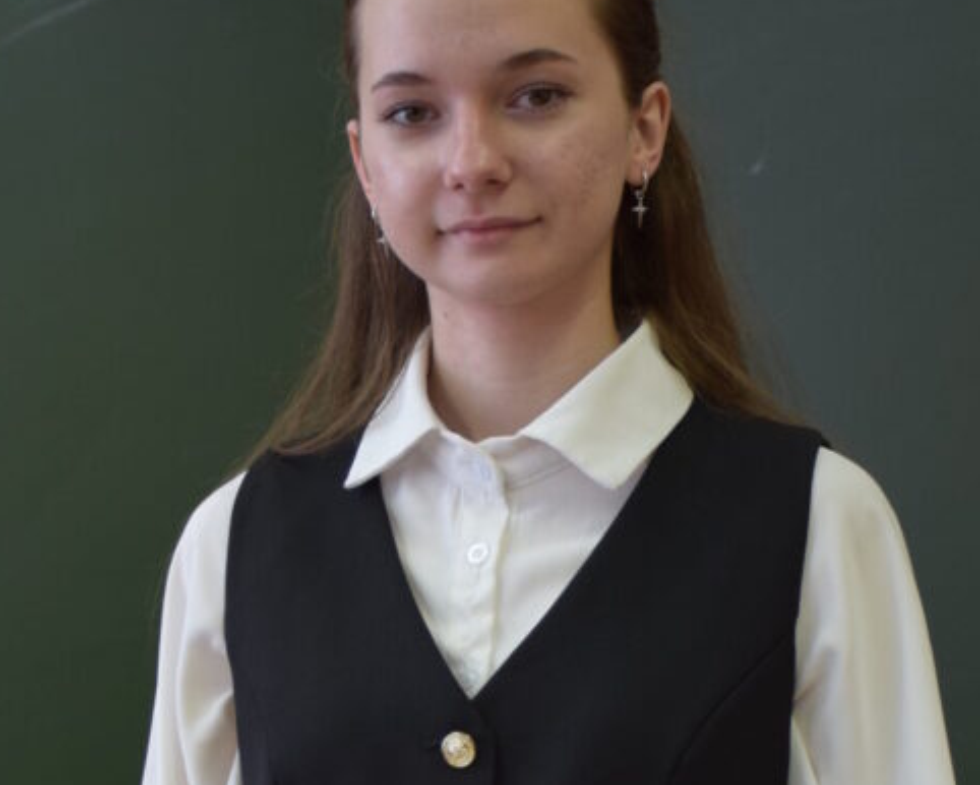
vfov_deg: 11.4
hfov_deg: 14.4
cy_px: 852
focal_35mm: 134
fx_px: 3888
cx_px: 451
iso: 450
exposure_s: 1/60
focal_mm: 34
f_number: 4.2
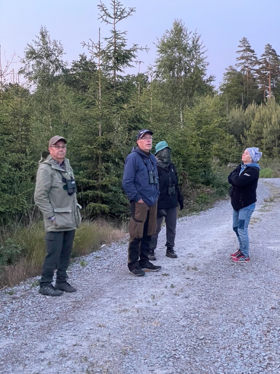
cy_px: 187
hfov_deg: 28.0
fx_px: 561
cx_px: 140
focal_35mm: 52
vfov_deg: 36.8
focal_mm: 6
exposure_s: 1/30
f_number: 2
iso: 1000
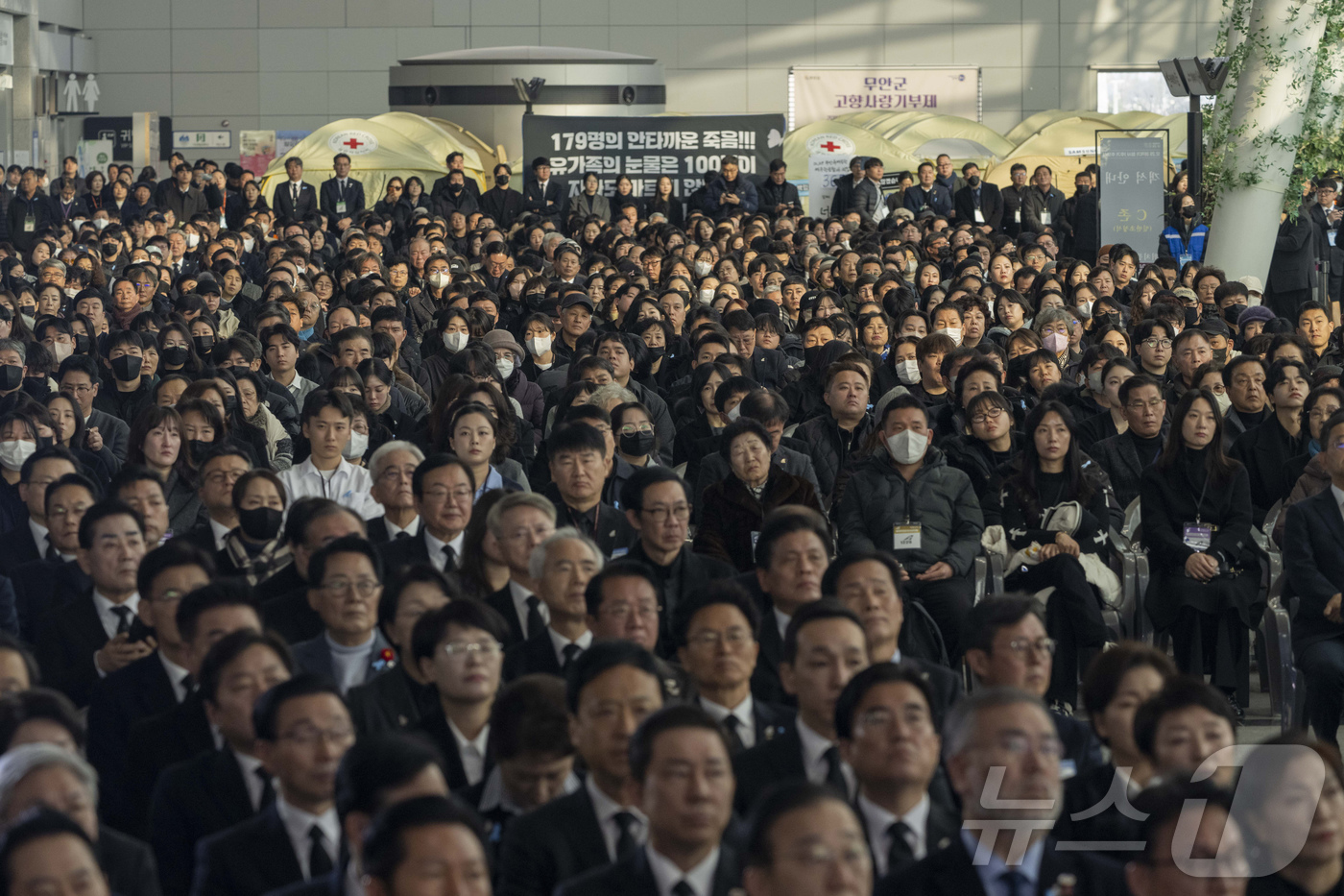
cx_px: 672
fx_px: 6345
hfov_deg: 12.1
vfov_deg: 8.1
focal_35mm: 170
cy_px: 448
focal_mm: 170
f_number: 7.1
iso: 2000
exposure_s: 1/320
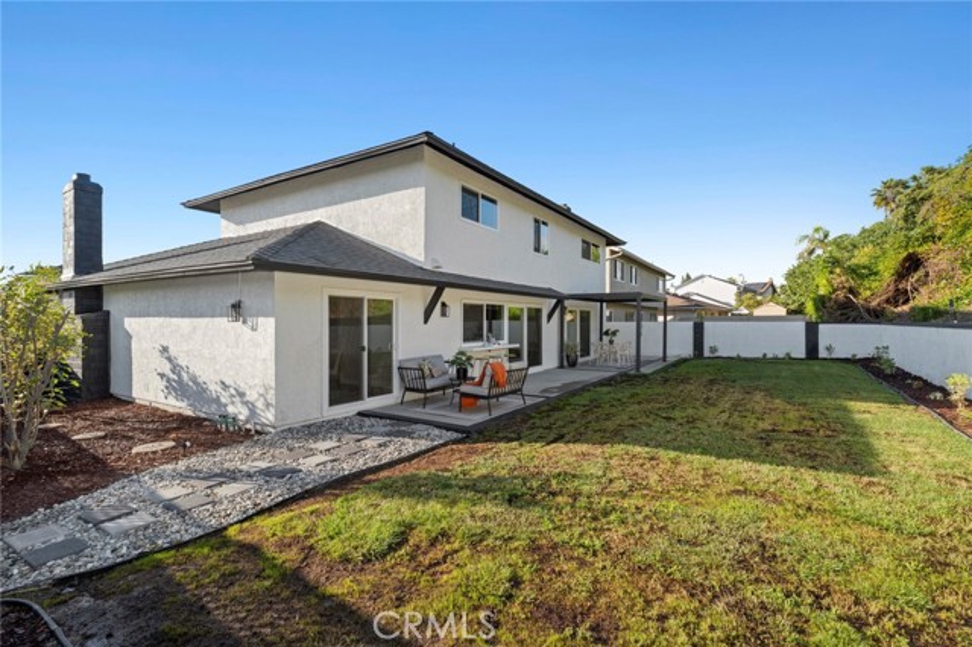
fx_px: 432
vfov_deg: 73.7
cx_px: 486
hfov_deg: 96.8
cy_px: 324
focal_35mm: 16
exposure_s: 1/100
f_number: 9
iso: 200
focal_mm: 16
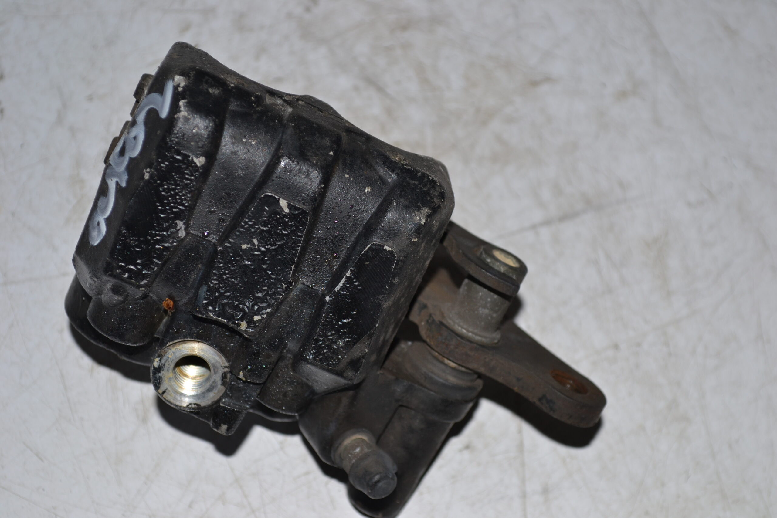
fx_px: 1781
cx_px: 388
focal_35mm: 82
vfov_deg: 16.6
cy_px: 259
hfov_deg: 24.6
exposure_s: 1/60
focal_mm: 55
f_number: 8
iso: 100
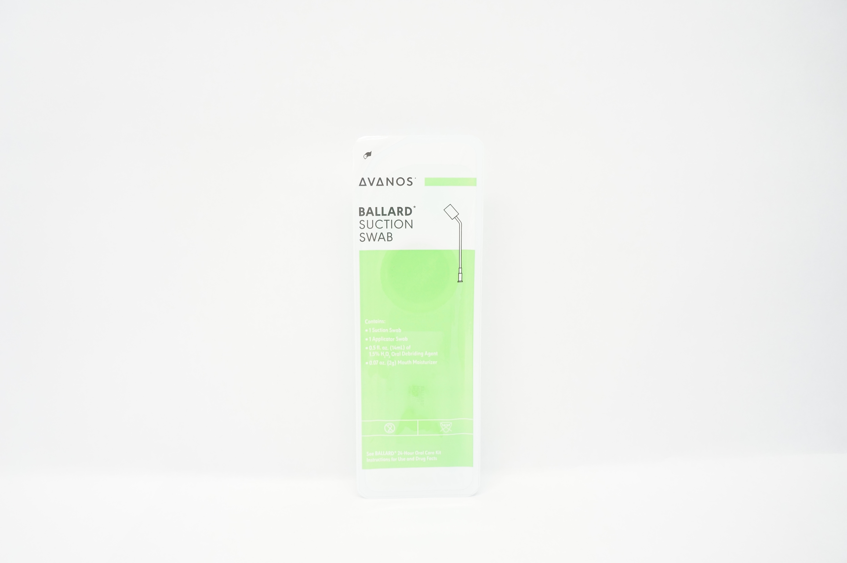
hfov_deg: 67.4
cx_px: 424
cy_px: 282
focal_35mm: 27
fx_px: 635
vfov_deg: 47.8
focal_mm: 18
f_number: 5
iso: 800
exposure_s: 1/80
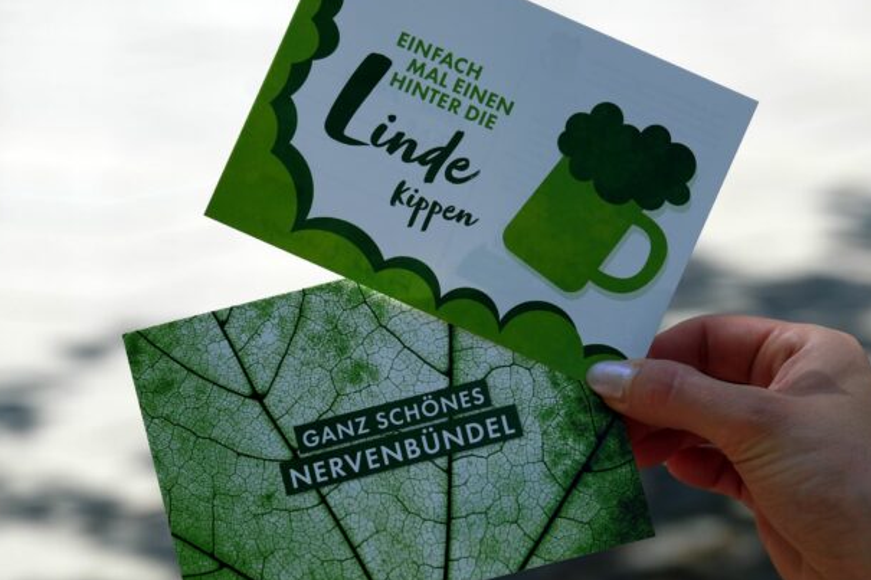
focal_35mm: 173
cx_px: 455
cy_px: 277
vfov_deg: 7.9
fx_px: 4184
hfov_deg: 11.9
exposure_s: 1/200
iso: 200
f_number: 9
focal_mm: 107.3
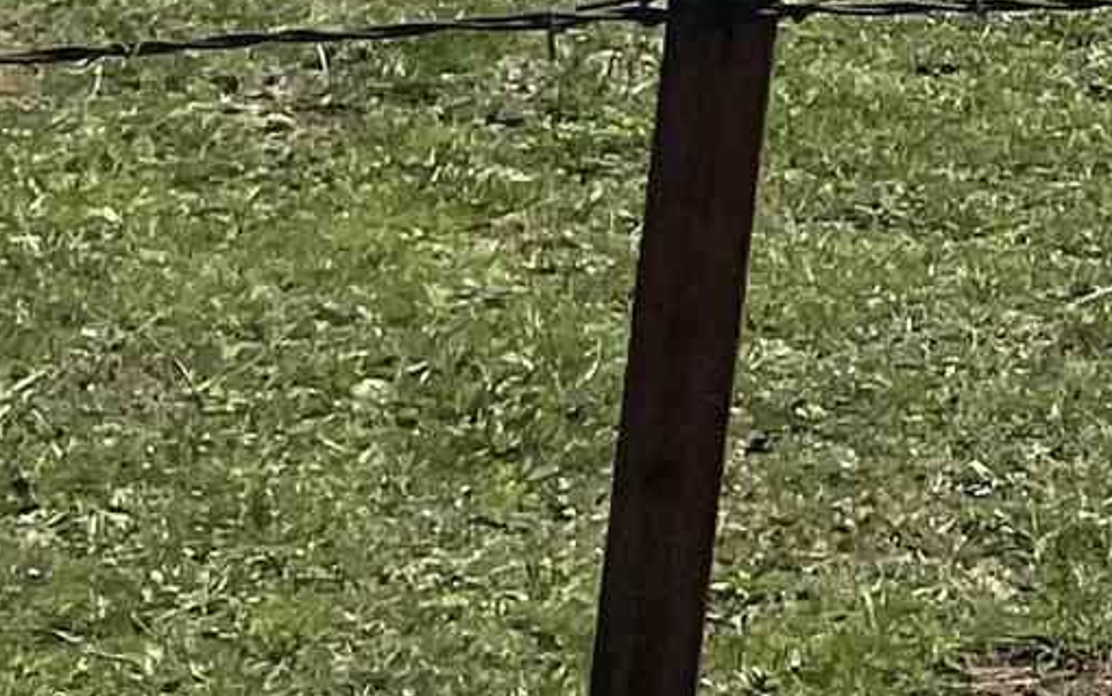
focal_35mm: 166
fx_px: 5032
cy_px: -971
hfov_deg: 10.1
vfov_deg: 7.4
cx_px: 3087
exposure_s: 1/5814
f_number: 1.6
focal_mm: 4.2
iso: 32
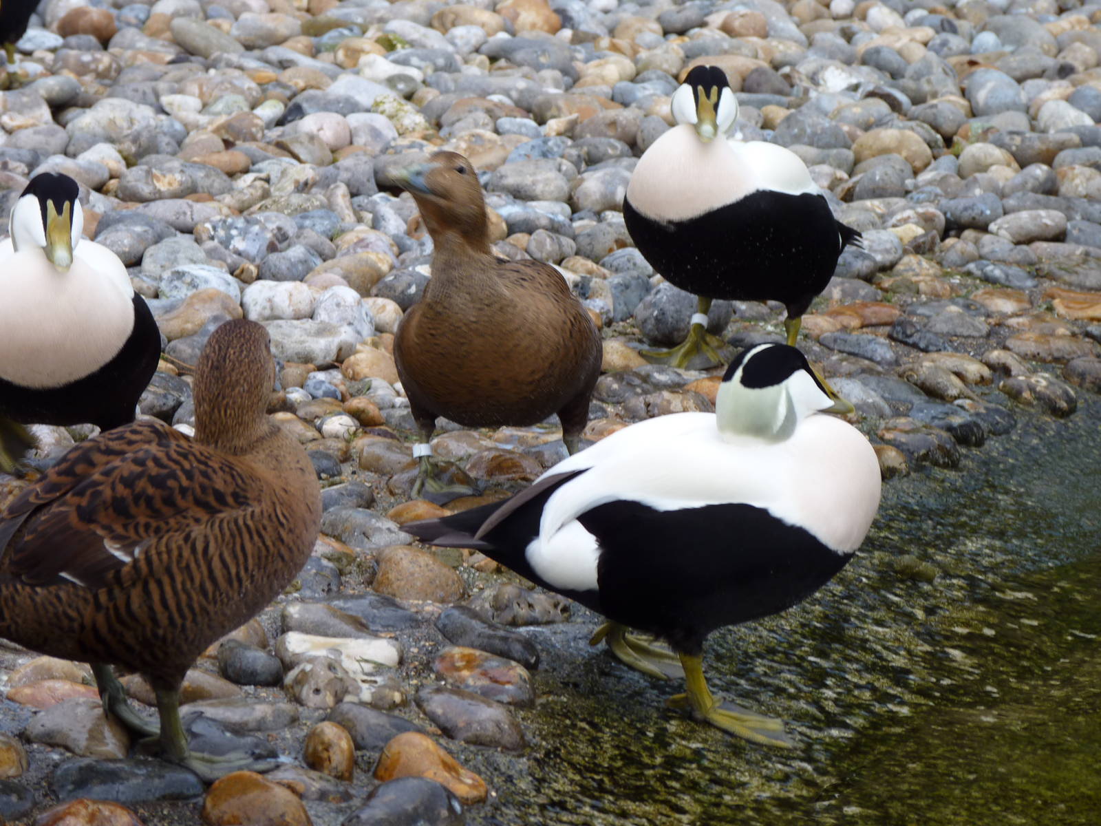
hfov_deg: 12.4
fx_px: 5057
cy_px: 413
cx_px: 550
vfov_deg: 9.3
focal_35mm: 159
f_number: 3.7
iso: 80
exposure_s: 1/80
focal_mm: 28.3
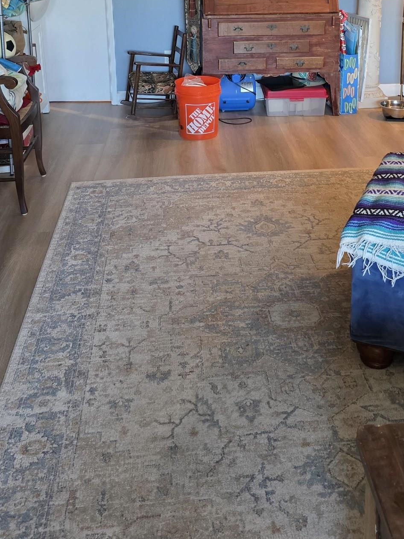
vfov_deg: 41.5
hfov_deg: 34.2
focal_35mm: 42
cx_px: 239
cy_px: 62
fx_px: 654
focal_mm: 6.3
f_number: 1.7
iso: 500
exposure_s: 1/120
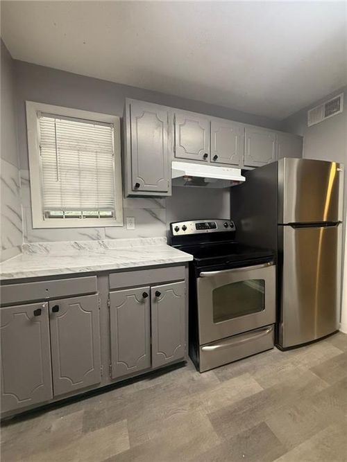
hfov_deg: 85.7
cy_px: 231
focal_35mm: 14
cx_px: 174
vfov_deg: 102.1
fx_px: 187
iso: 320
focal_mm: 2.22
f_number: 2.2
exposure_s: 1/120
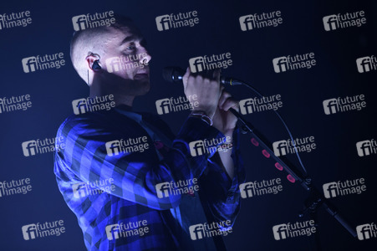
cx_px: 188
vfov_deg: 8.1
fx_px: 1779
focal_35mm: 170
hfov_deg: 12.1
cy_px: 126
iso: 1250
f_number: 3.5
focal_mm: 170
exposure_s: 1/640
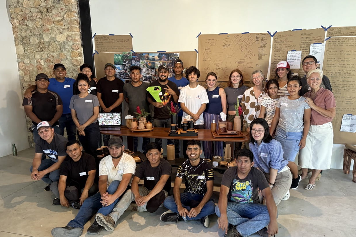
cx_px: 183
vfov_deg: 49.4
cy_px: 136
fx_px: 257
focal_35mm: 26
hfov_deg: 69.4
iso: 500
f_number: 1.78
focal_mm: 6.76
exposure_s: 1/60
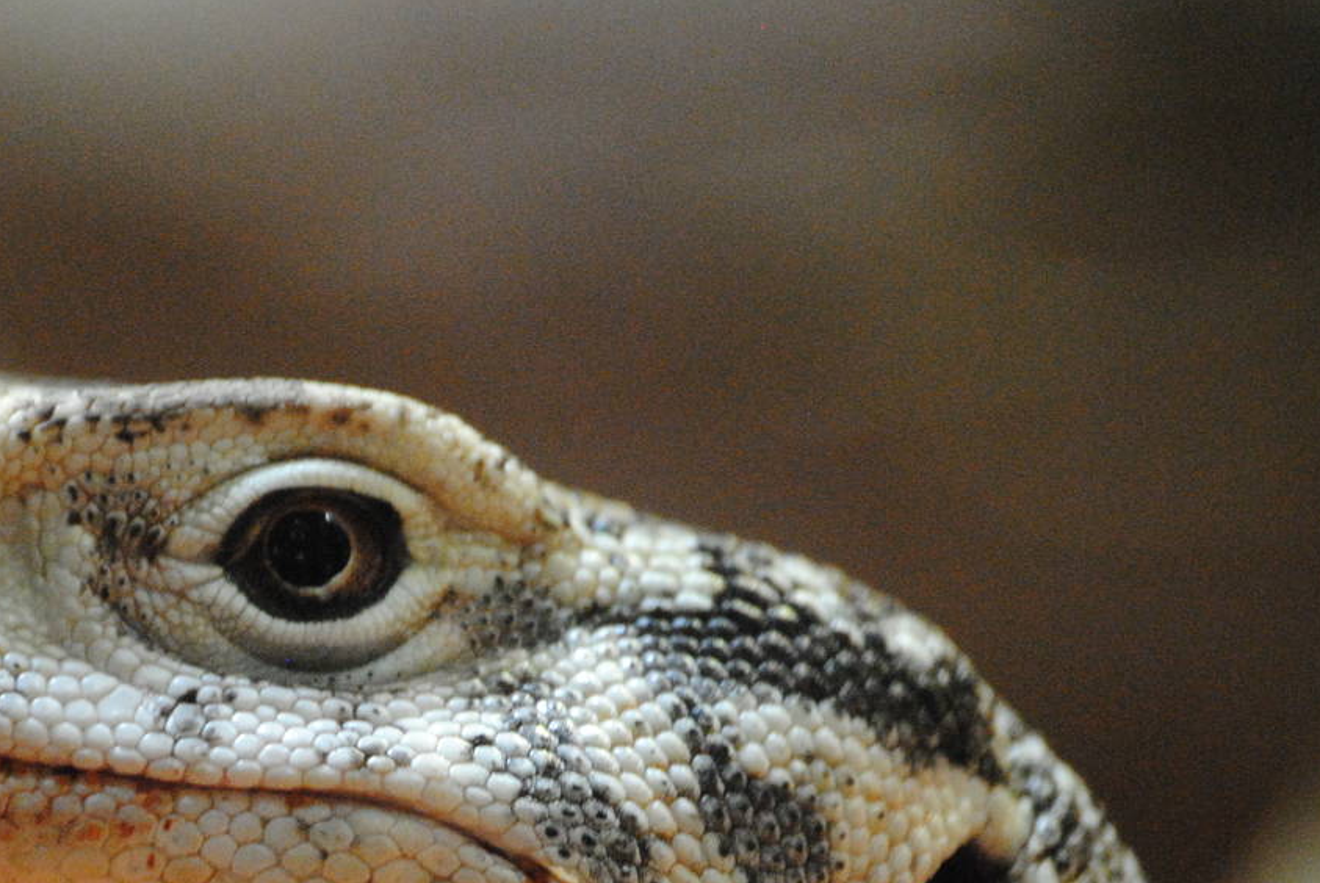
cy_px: 821
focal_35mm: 370
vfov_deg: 3.7
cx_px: 310
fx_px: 13580
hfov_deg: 5.6
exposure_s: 1/100
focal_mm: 130
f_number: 5
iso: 1600
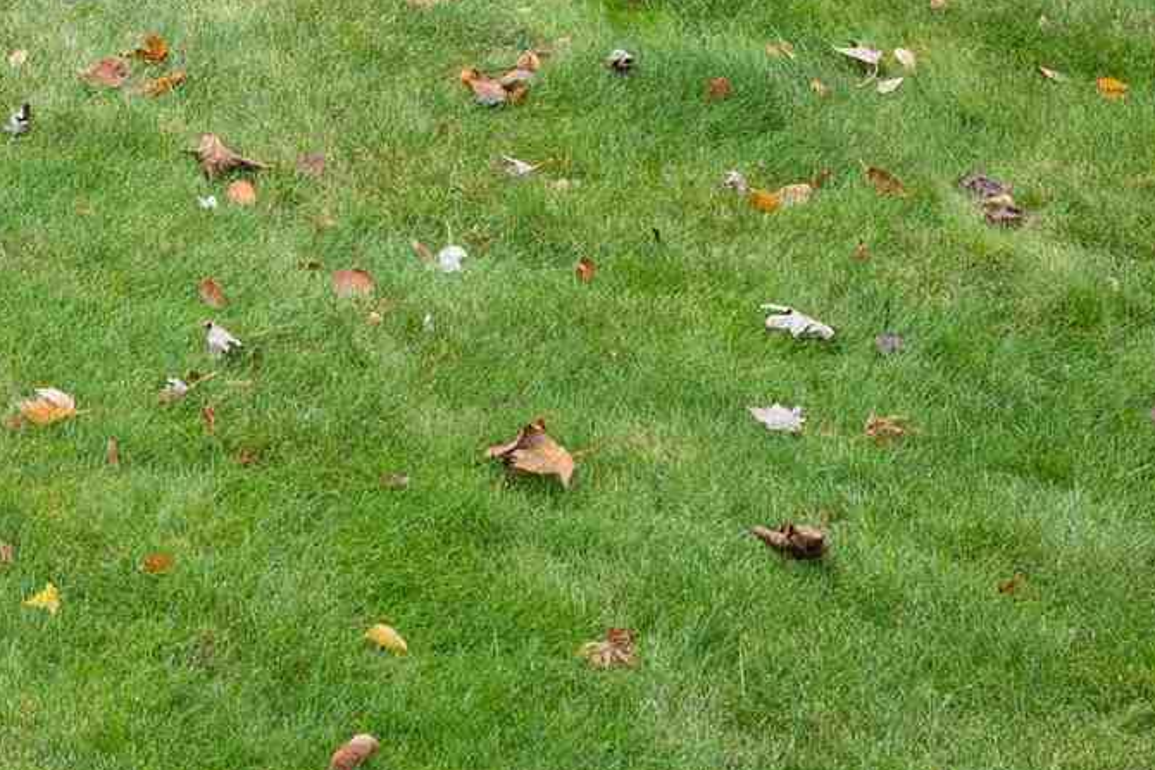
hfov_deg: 17.1
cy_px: -970
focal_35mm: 110
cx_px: -476
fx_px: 3530
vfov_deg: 10.9
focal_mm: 24
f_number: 7.1
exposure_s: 1/25
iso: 100
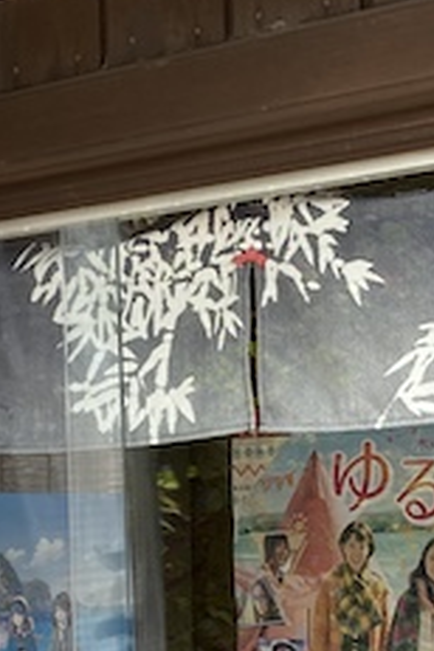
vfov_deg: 19.7
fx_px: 1826
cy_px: 623
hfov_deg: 13.6
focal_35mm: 101
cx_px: 214
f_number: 1.8
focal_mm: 3.99
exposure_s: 1/121
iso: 25
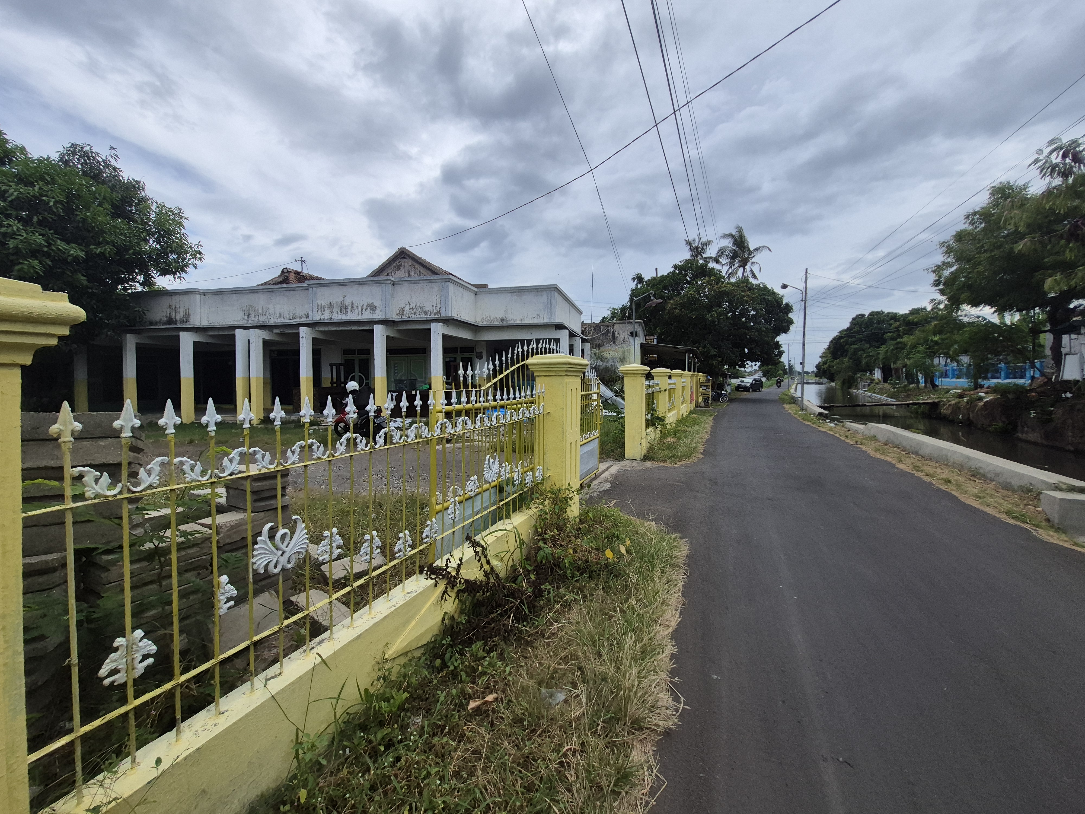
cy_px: 407
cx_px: 542
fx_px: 407
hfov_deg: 106.2
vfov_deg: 89.9
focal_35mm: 13
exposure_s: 1/1864
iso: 50
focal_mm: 1.74
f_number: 2.2
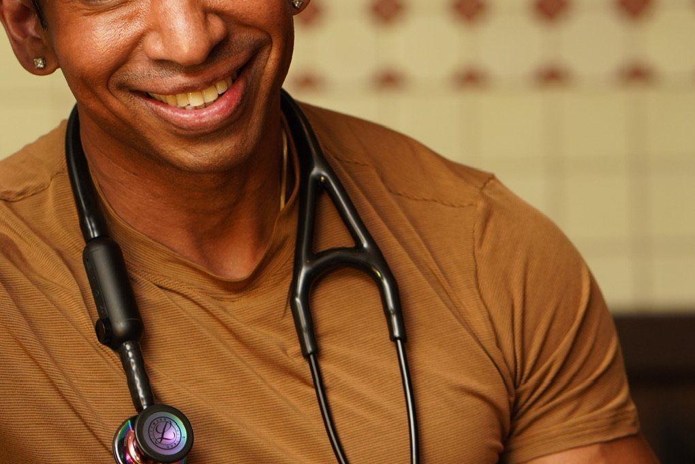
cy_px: 103
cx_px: 262
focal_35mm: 192
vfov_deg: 7.1
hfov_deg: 10.7
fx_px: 3706
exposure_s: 1/200
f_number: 3.2
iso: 250
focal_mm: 85
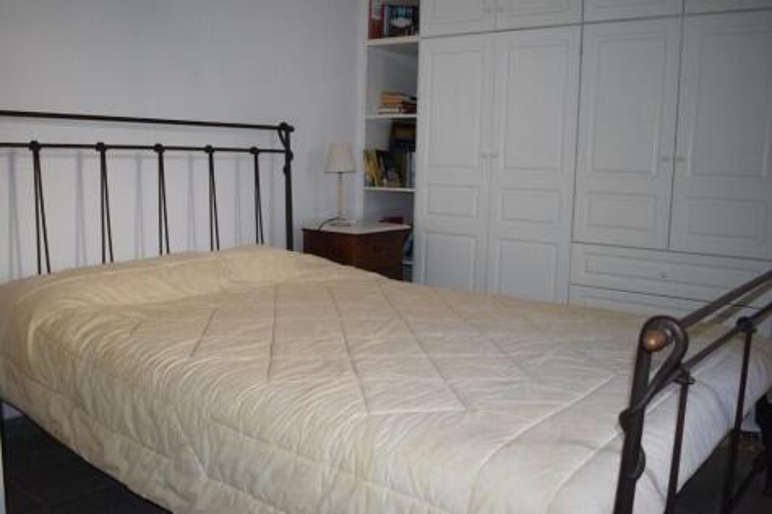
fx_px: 707
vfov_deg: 39.9
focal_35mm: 33
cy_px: 257
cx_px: 386
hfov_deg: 57.2
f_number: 4.5
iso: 800
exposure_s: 1/80
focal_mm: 22
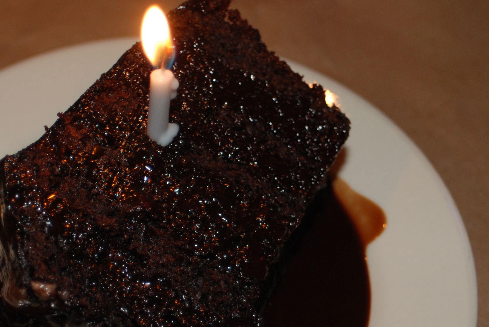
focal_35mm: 67
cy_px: 249
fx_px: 911
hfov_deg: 30.0
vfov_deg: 20.2
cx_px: 195
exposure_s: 1/60
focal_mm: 20
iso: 200
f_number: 2.8
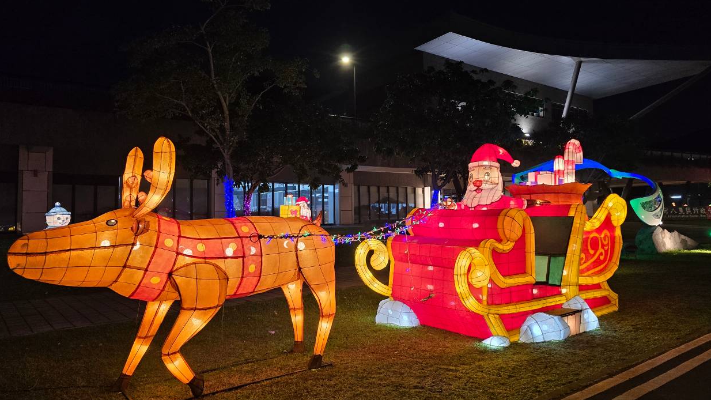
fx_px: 490
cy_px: 183
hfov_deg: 71.9
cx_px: 349
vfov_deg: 44.3
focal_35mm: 26
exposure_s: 1/120
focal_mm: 6.3
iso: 250
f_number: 1.7
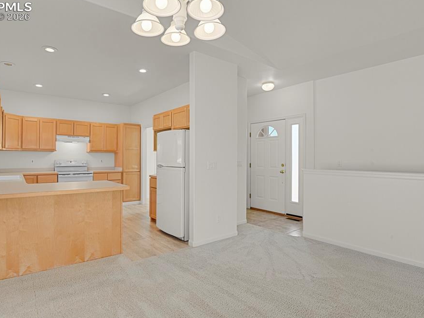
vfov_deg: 68.6
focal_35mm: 19
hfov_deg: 84.2
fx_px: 233
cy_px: 158
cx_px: 182
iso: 250
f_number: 8
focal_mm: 17
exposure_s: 1
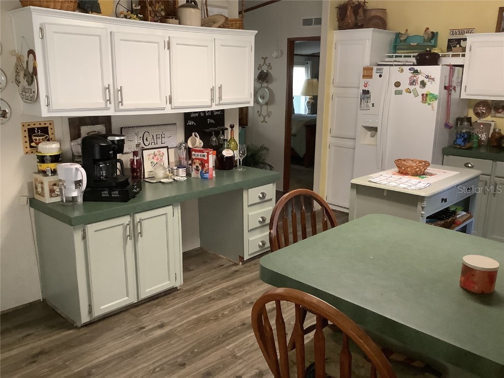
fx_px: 451
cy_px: 189
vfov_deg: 45.4
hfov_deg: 58.4
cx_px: 252
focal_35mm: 31
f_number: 2.4
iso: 250
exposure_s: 1/33
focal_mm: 3.3
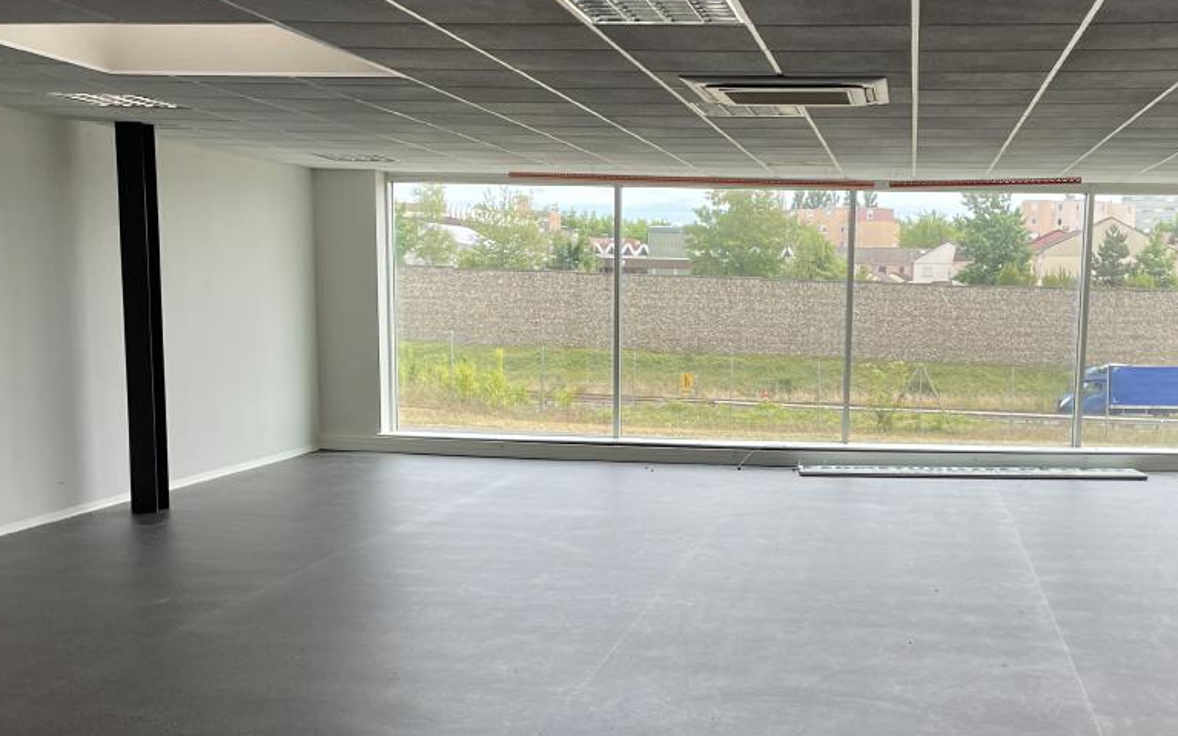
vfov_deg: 27.8
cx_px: 719
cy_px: 496
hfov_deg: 43.2
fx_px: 1476
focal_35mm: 46
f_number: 1.6
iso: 32
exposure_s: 1/670
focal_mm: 4.2
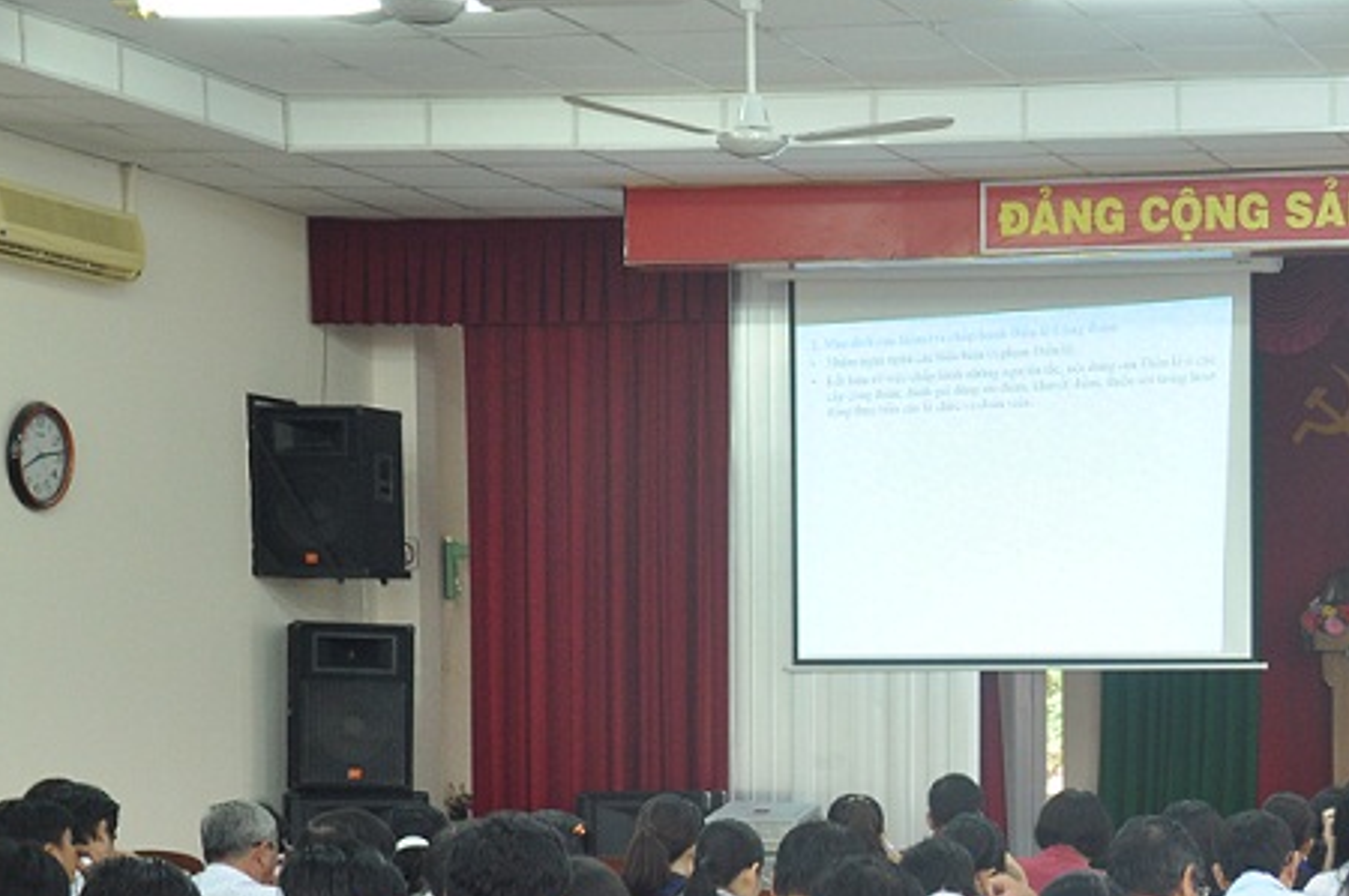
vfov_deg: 13.6
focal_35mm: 99
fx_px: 3706
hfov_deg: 19.8
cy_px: 912
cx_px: 1443
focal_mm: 30
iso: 640
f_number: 4.2
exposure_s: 1/30
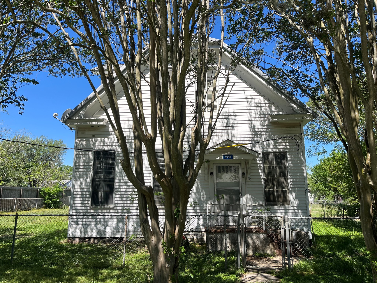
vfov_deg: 53.1
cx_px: 188
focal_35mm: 26
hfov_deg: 67.3
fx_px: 283
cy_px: 142
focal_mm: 5.1
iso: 50
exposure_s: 1/2222
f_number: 1.6
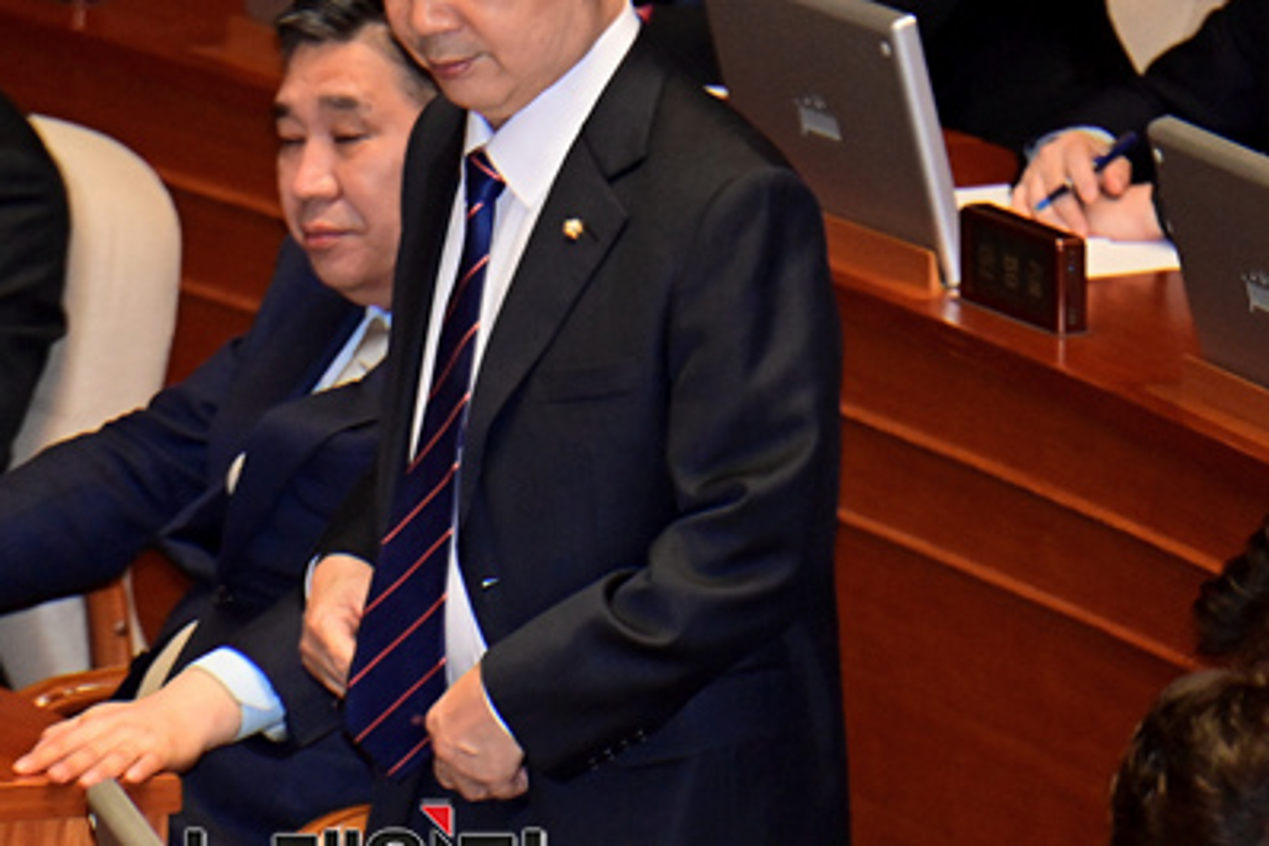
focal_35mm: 641
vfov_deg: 2.1
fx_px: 22593
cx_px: 353
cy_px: 323
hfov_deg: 3.2
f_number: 5.6
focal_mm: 400
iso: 4000
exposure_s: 1/200
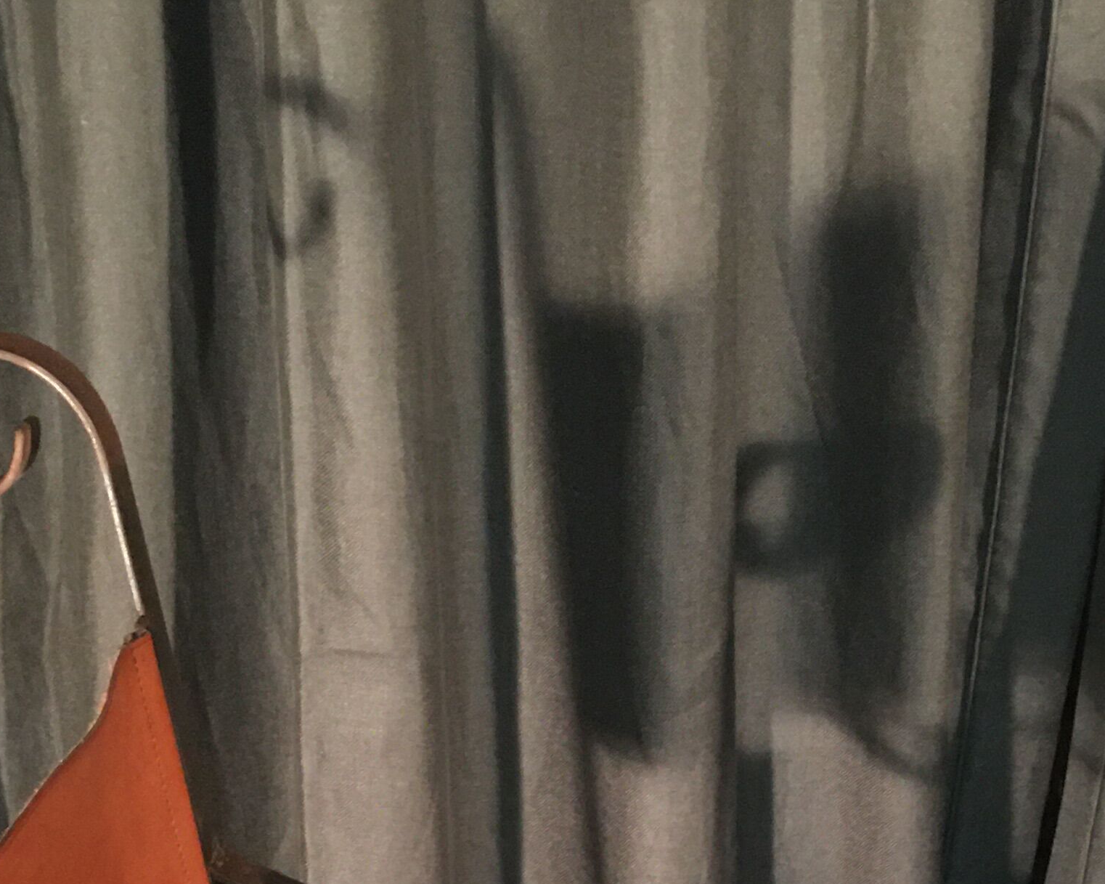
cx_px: 602
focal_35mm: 75
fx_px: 2452
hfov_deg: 25.4
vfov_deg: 18.6
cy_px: 1219
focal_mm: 4.15
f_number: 2.2
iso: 125
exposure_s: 1/8
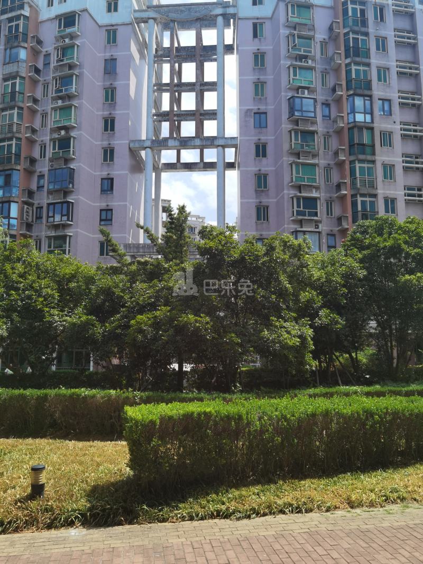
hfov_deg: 51.3
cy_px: 282
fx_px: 440
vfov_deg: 65.3
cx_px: 212
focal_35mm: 27
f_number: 1.9
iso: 50
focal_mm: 6.71
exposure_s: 1/3257
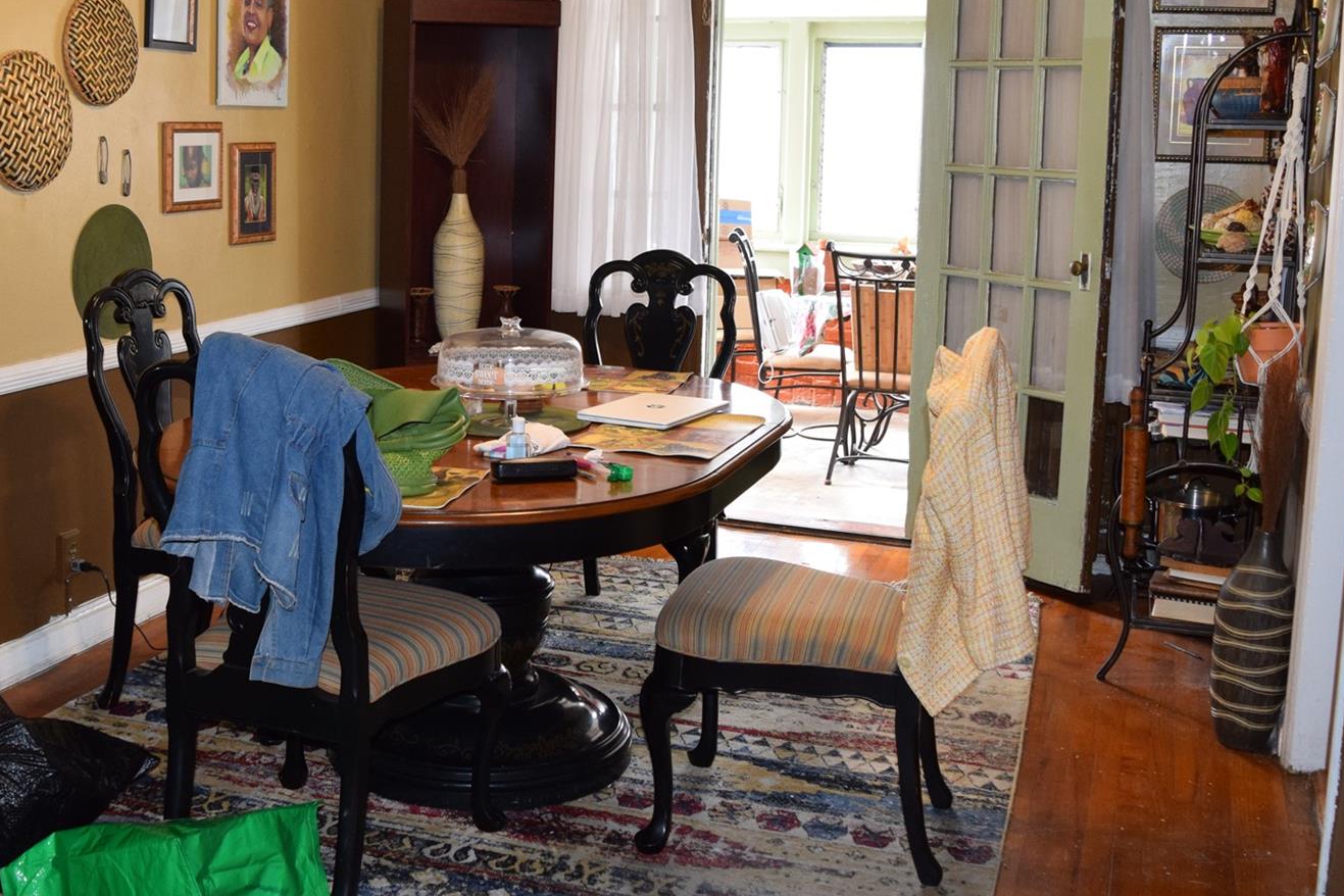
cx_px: 490
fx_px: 1568
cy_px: 335
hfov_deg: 45.9
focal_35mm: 42
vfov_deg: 31.7
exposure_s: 1/60
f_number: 4
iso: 800
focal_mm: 18
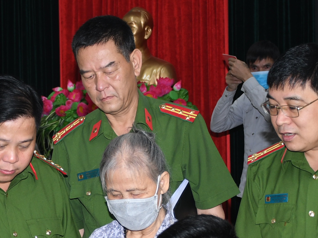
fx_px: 1295
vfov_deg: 10.5
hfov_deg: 14.0
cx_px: 134
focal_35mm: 141
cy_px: 200
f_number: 4
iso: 320
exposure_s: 1/200
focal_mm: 32
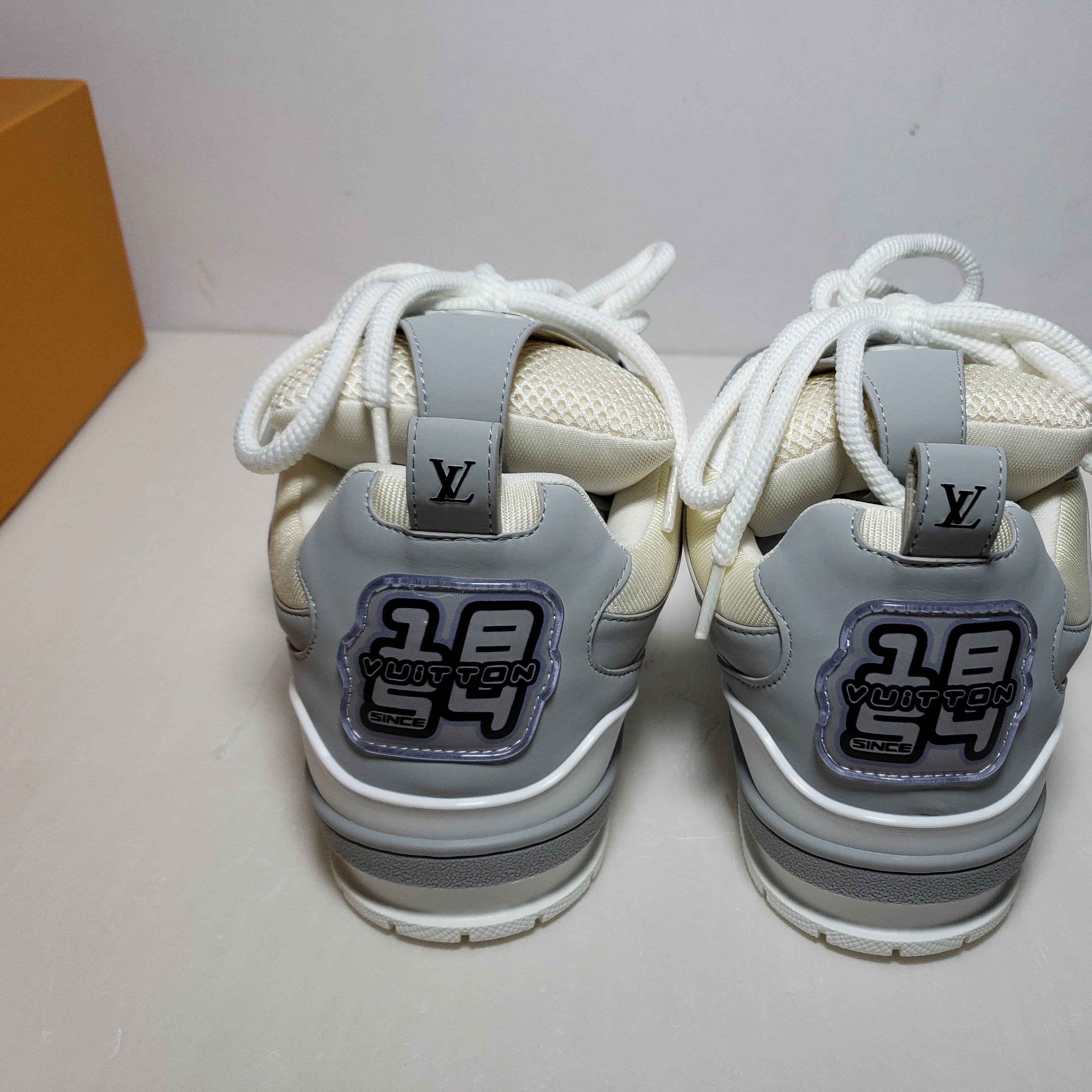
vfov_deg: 52.5
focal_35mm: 31
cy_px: 548
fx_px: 1106
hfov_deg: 51.9
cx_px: 696
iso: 50
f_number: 1.5
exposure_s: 1/734
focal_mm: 4.3
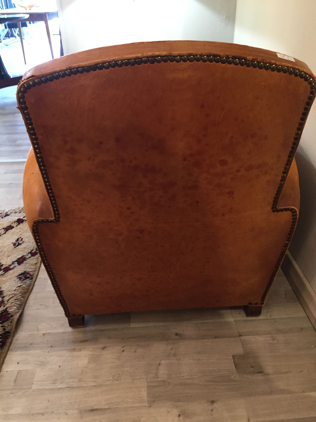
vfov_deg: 61.7
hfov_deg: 48.2
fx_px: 353
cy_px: 211
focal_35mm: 29
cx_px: 158
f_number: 2.2
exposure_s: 1/33
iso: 250
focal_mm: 4.15
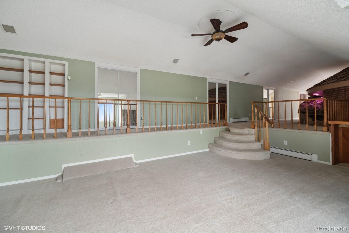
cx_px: 174
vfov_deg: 77.3
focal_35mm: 15
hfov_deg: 100.4
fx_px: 145
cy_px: 116
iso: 400
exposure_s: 1/8
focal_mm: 15
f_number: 9.5
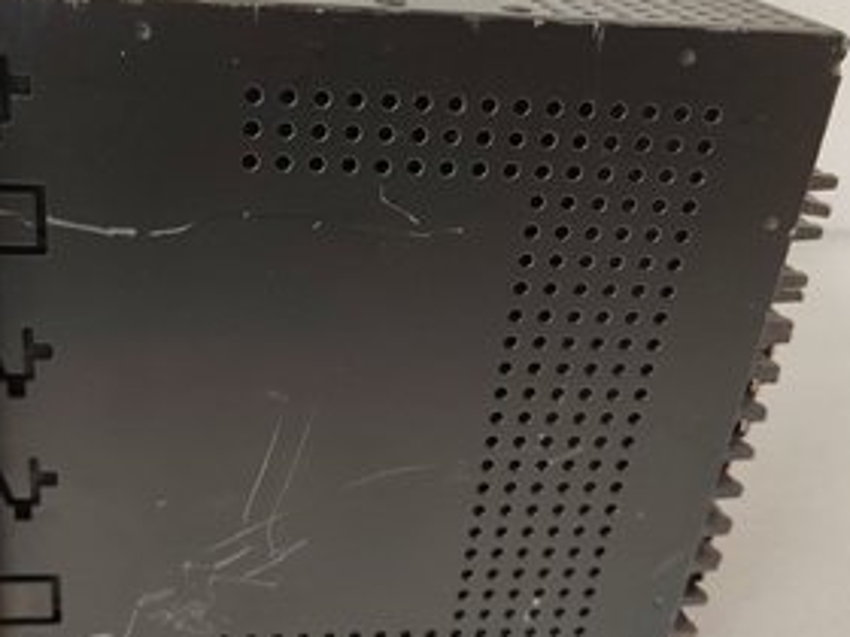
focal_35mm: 41
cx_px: 294
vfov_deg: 35.1
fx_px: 1007
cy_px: 305
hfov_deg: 45.2
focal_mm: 5.52
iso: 1644
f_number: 1.9
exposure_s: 1/50
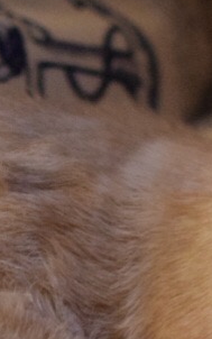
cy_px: 398
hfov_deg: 4.6
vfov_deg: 7.3
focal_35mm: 287
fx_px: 2648
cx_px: 92
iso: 2800
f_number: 1.8
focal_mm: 35
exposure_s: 1/60
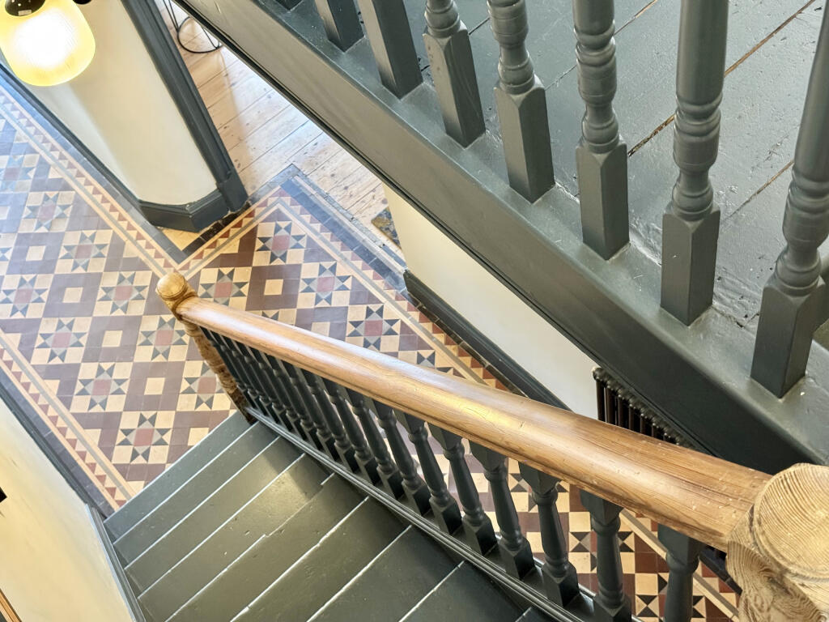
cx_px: 414
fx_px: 1150
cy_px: 311
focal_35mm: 48
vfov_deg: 30.3
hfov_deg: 39.7
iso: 500
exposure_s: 1/33
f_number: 1.78
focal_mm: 6.76
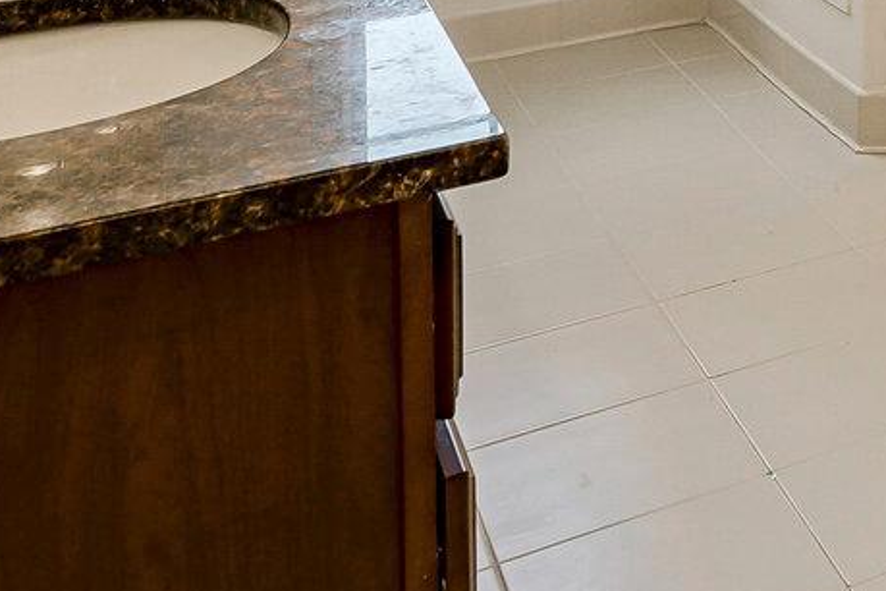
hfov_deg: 21.2
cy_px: -488
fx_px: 1726
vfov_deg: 16.2
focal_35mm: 70
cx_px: 1517
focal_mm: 15.7
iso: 250
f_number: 8
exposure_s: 1/30
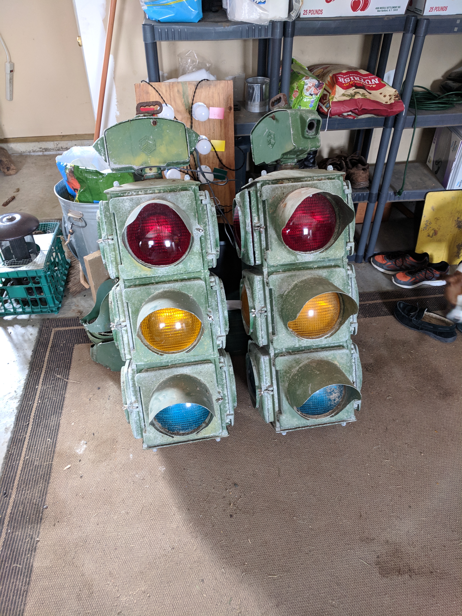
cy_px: 308
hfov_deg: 53.1
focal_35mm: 26
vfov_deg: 67.3
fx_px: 463
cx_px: 231
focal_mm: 4.67
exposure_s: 1/40
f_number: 2
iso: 368
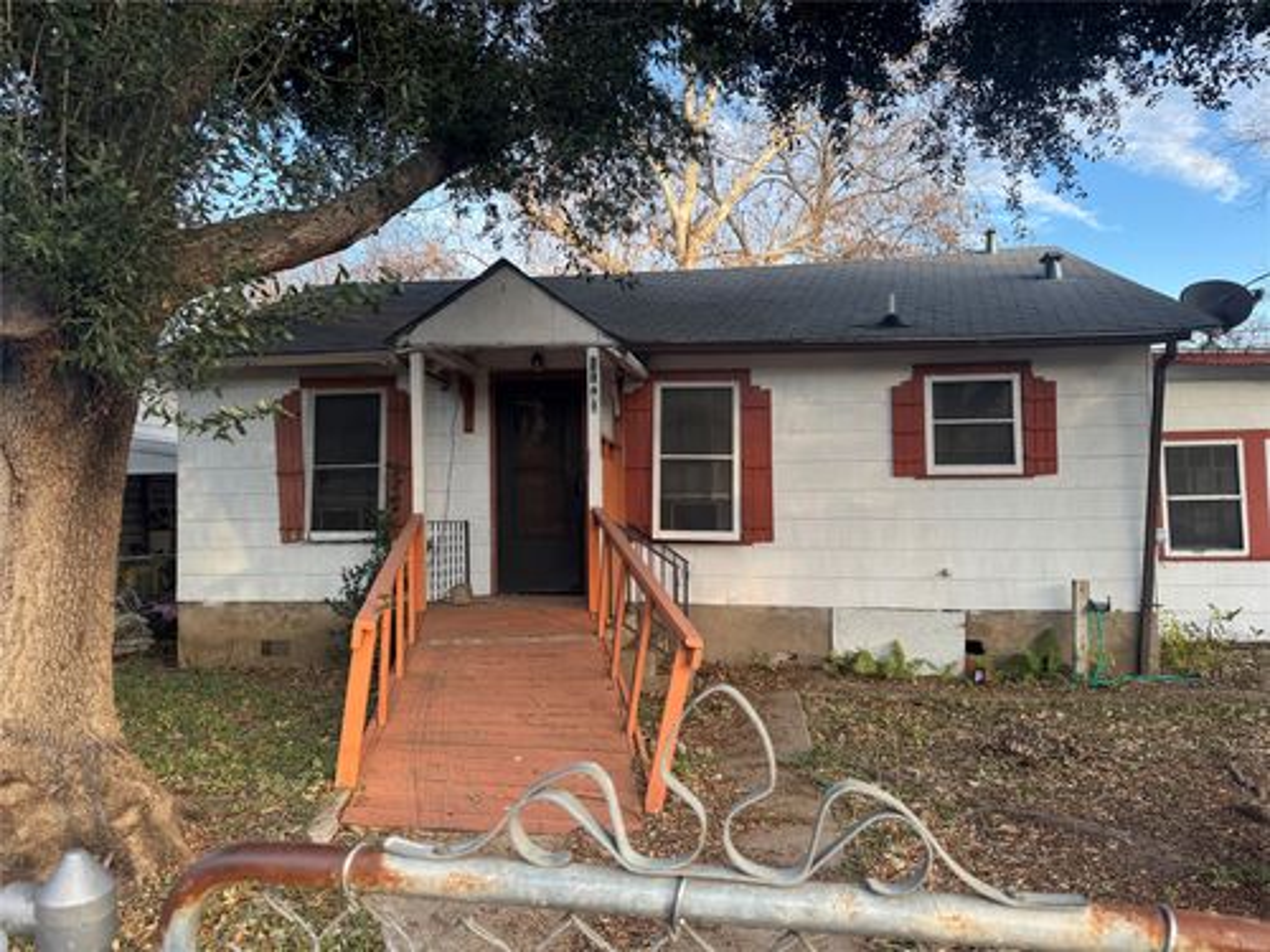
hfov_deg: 71.6
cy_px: 476
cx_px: 635
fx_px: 881
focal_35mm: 24
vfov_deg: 56.8
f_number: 1.78
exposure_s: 1/399
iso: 80
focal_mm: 6.76
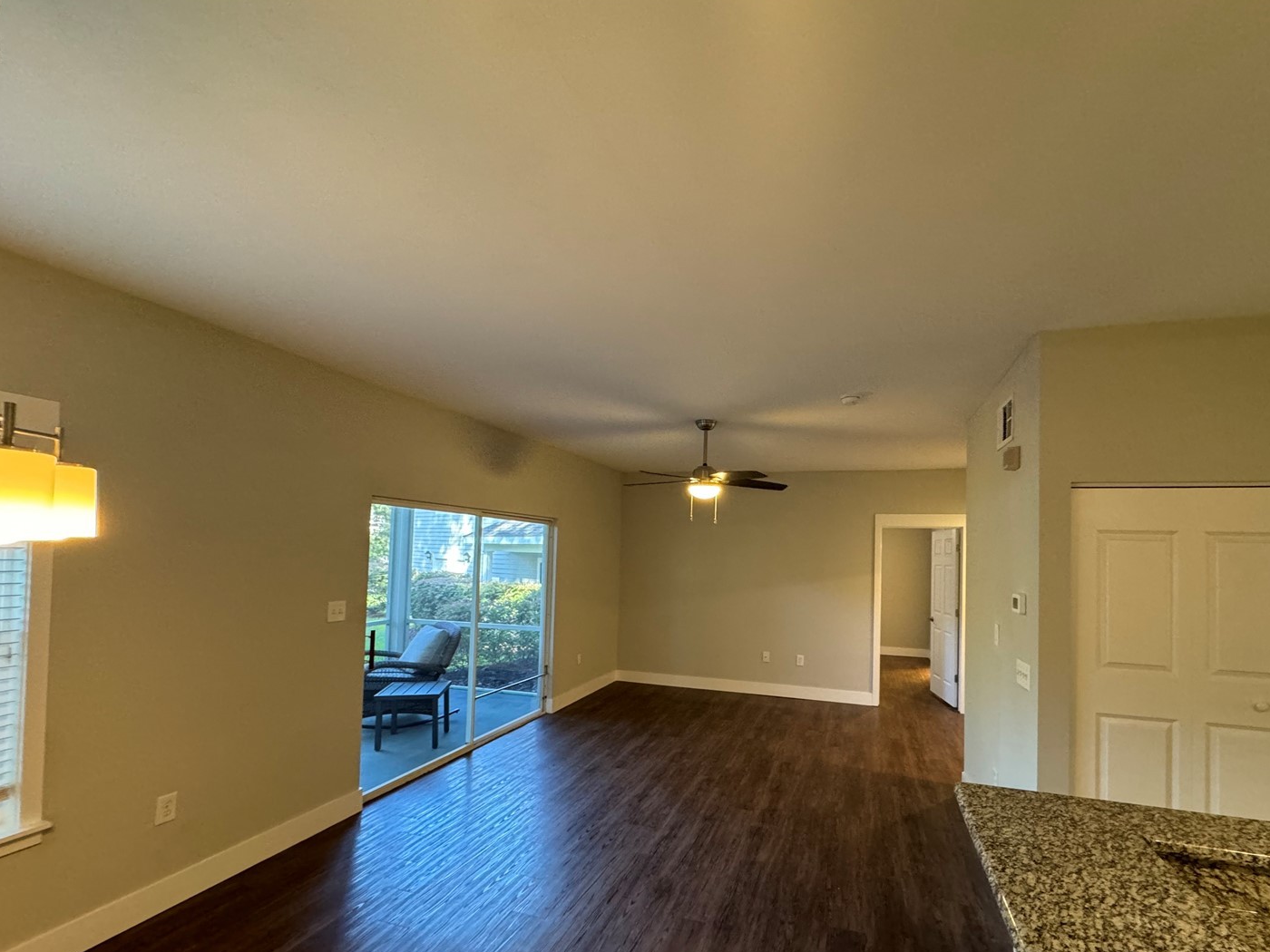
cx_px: 693
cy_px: 537
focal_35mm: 16
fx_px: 587
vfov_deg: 77.7
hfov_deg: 94.2
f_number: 2.2
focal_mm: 2.22
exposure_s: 1/60
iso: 400
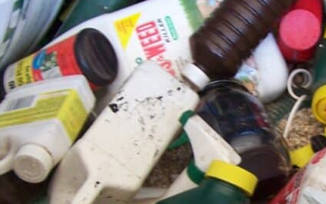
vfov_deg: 13.2
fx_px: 871
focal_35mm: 98
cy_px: 180
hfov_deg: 20.8
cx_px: 283
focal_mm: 6.3
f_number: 2.8
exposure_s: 1/30
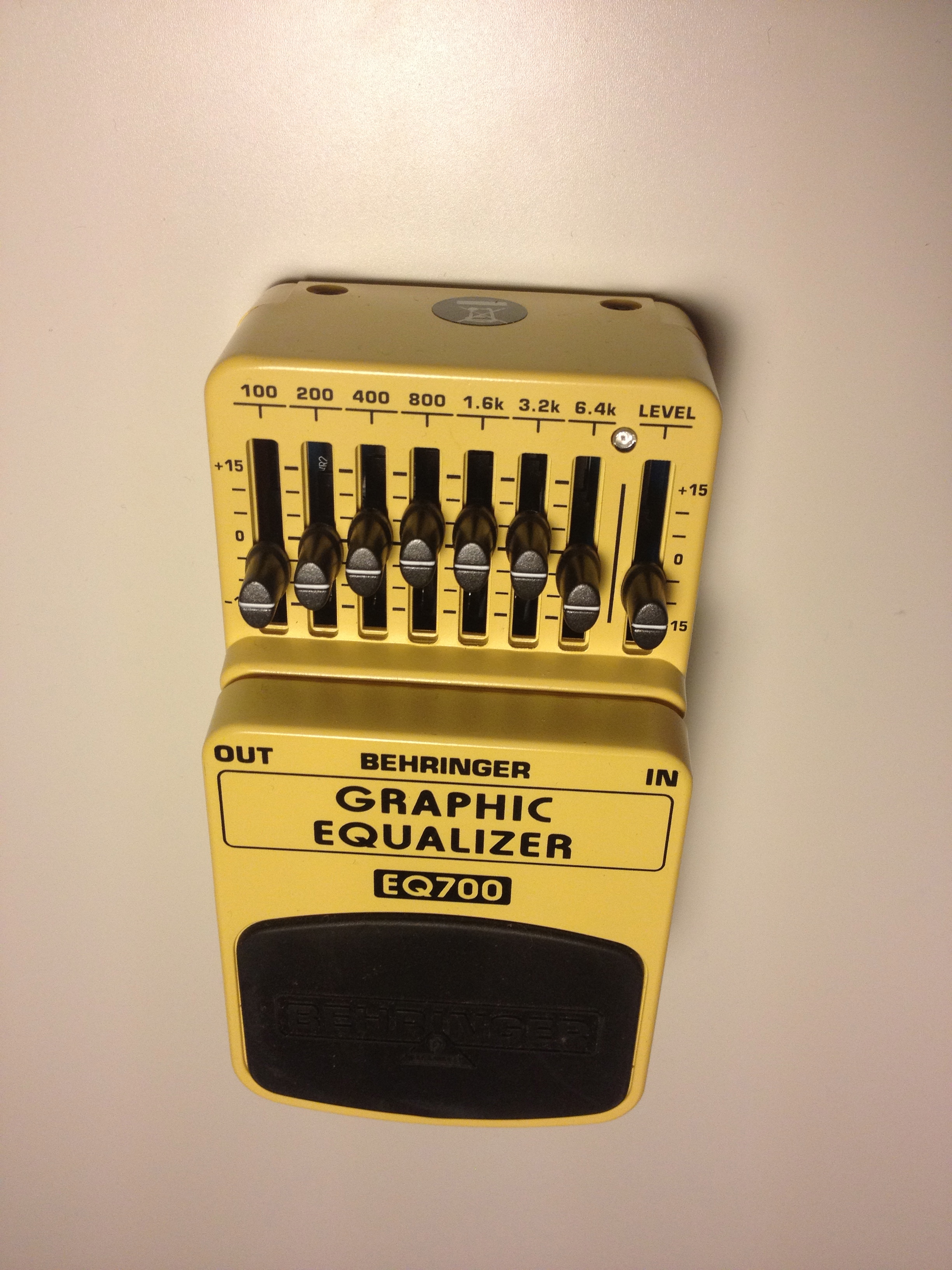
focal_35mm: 35
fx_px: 1283
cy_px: 635
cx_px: 476
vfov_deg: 52.6
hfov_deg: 40.7
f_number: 2.4
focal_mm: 4.28
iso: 125
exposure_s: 1/120
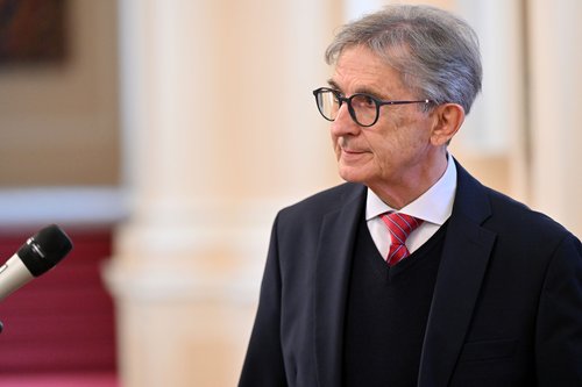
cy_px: 194
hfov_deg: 10.3
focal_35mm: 200
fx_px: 3232
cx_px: 291
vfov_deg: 6.9
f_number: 3.5
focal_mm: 200
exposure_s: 1/250
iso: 3200
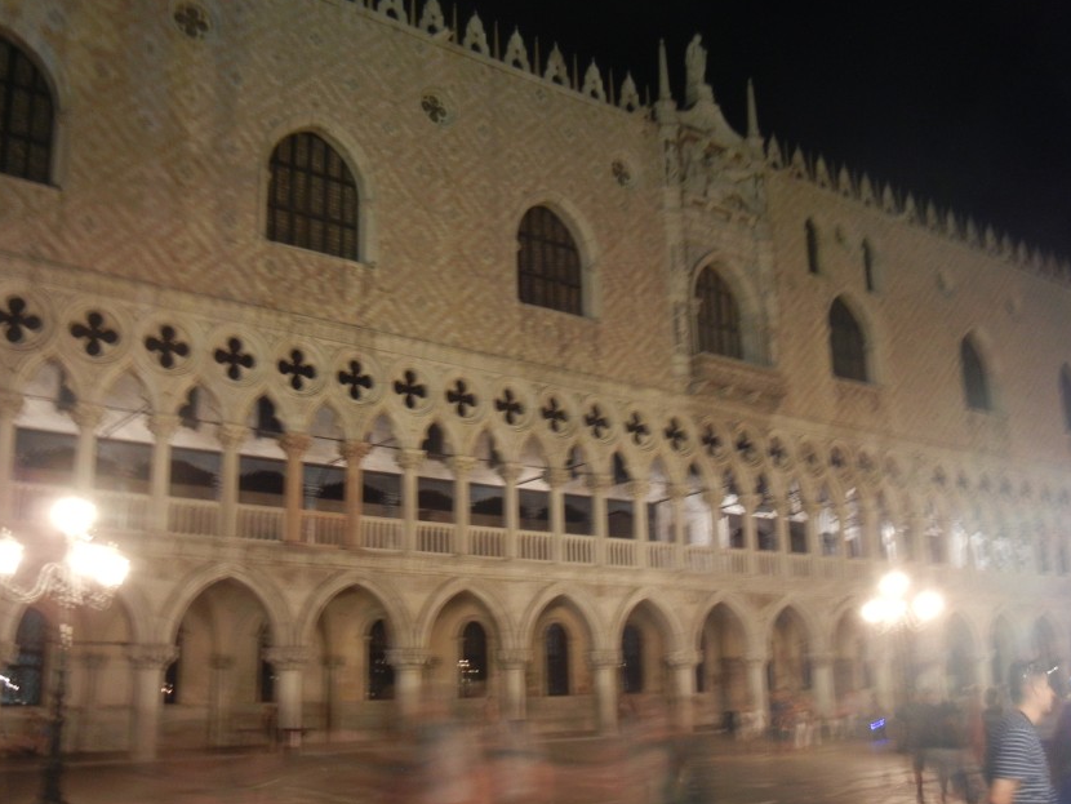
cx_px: 546
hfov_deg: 50.1
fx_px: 1145
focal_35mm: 37
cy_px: 436
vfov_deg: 38.7
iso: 255
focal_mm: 5.4
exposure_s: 1
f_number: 3.5
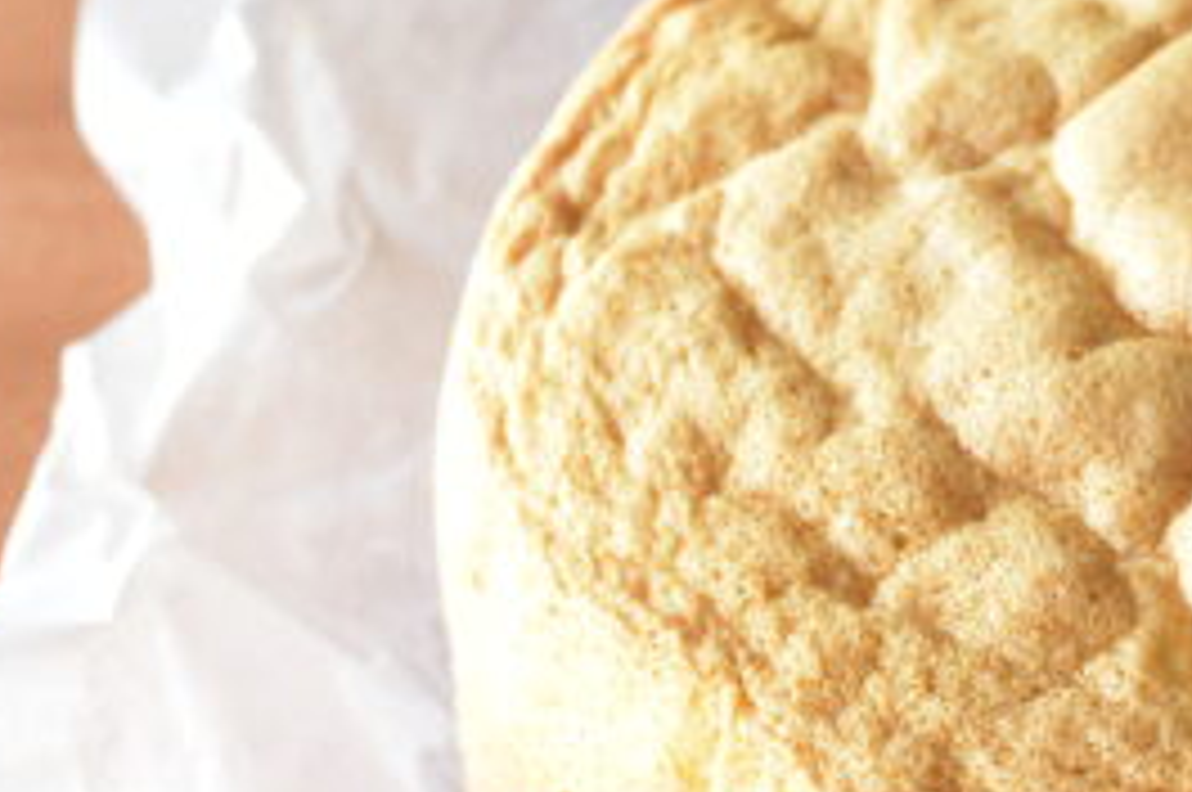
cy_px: 454
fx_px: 6746
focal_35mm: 204
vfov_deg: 6.7
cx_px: 1552
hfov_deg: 9.9
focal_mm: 50
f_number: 6.3
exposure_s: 1/13
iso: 400
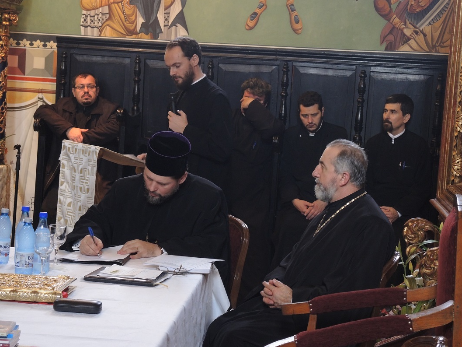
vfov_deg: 17.6
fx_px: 1121
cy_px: 155
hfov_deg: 23.3
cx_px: 240
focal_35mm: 84
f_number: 3.2
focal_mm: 15.9
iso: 450
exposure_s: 1/13
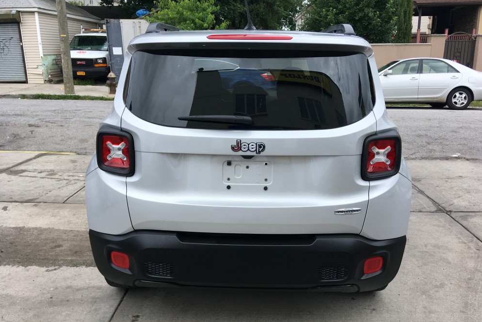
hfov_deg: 60.3
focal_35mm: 31
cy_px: 173
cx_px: 244
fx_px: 415
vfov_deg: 42.3
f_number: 2.2
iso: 25
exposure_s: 1/1083
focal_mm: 4.15
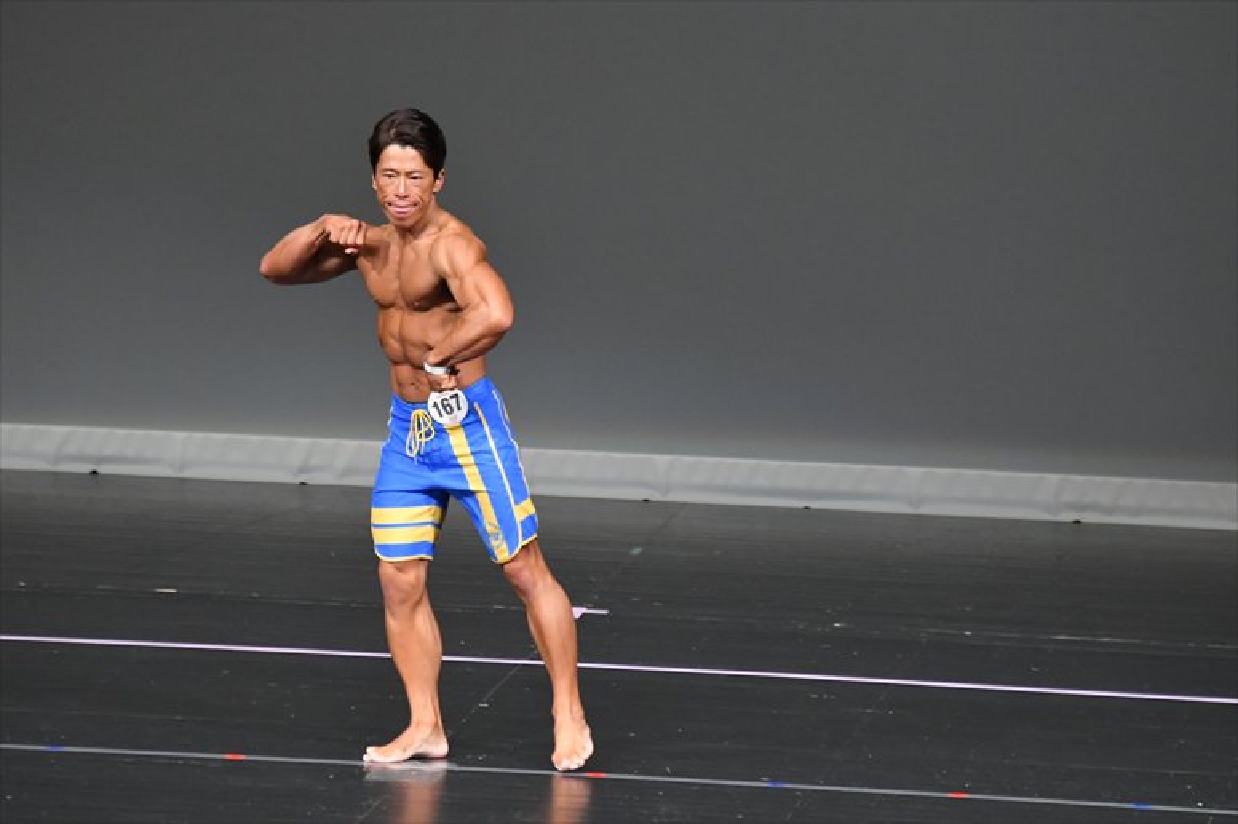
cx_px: 619
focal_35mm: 345
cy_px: 412
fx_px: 11859
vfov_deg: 4.0
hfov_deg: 6.0
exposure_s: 1/400
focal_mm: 230
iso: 5000
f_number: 5.6
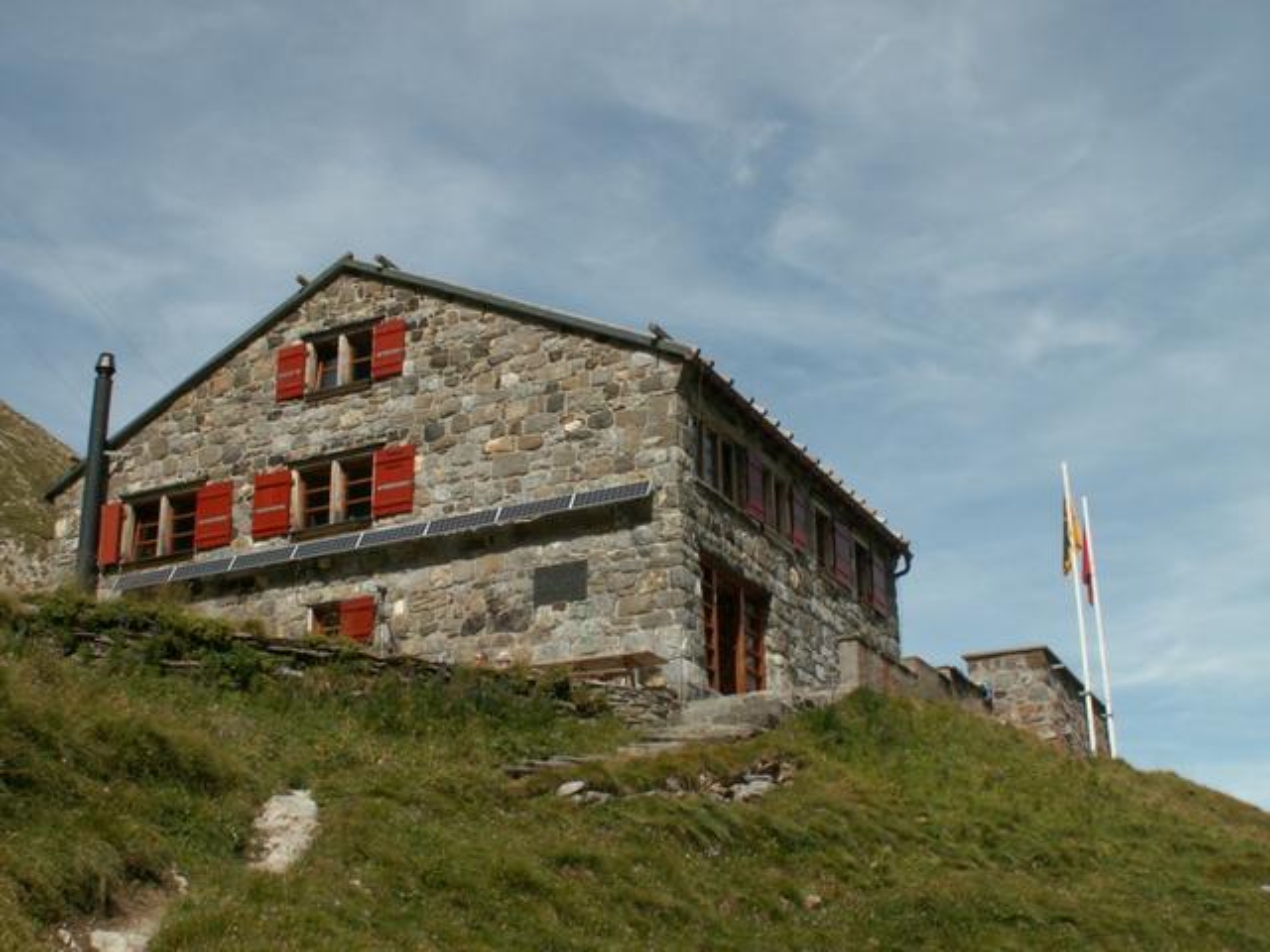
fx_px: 1651
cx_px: 635
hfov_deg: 42.1
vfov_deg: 32.2
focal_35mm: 45
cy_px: 476
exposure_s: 1/200
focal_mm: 7.48
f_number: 7.1
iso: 50
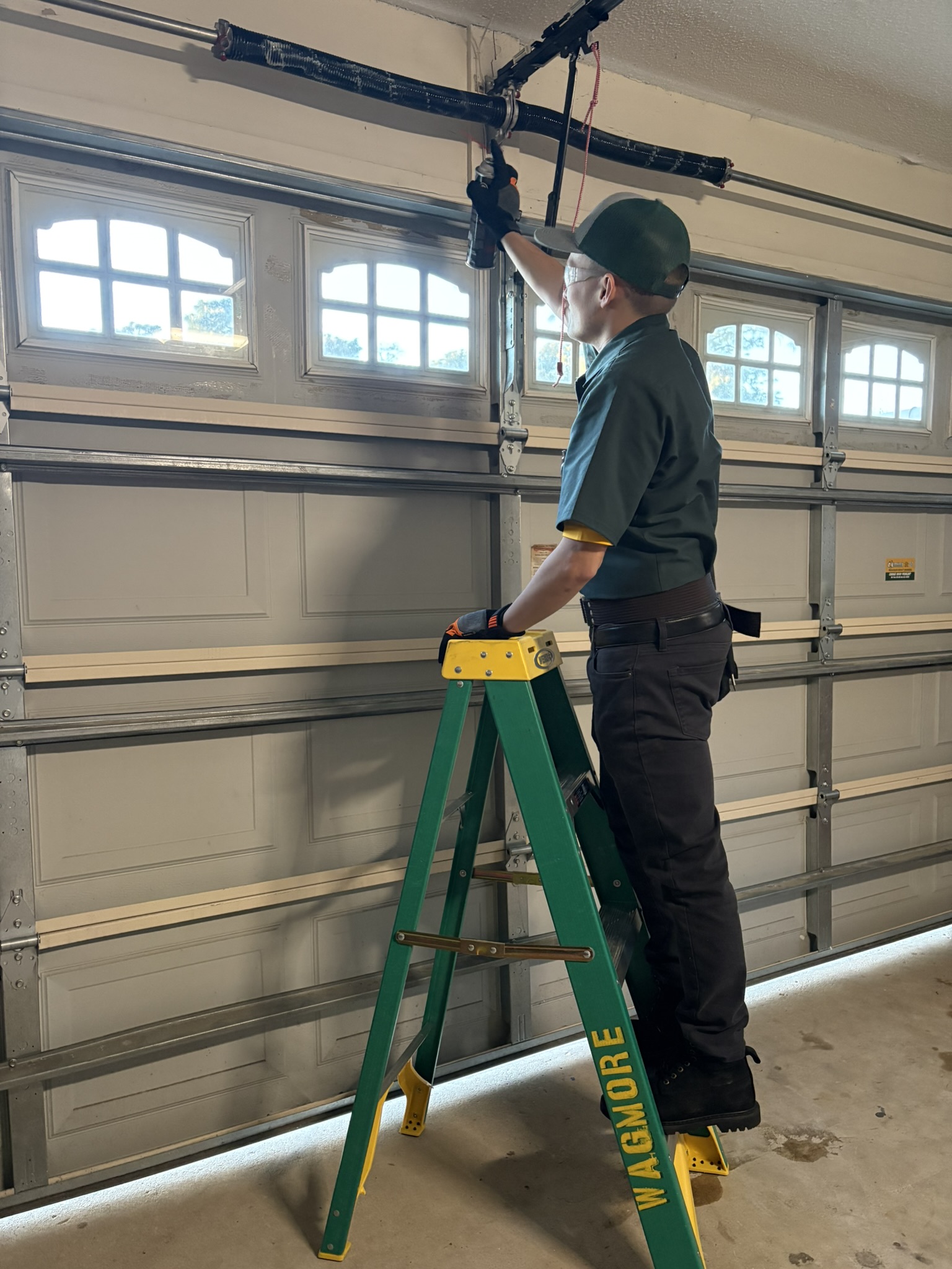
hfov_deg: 53.1
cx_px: 476
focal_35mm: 26
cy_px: 634
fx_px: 953
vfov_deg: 67.3
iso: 500
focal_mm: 5.96
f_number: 1.6
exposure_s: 1/60
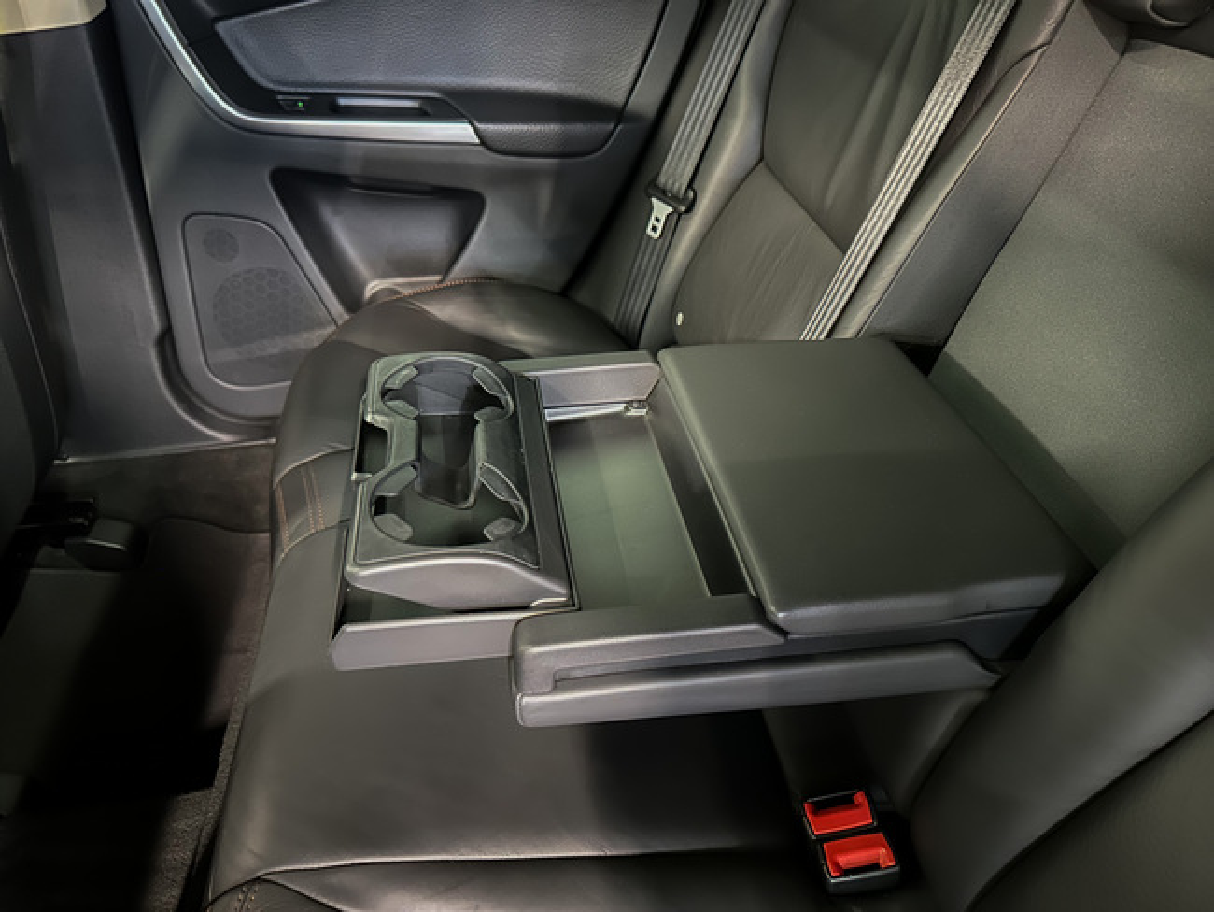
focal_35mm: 24
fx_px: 842
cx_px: 607
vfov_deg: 56.8
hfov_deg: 71.6
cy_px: 456
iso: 1600
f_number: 1.78
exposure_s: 1/9
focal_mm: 6.86
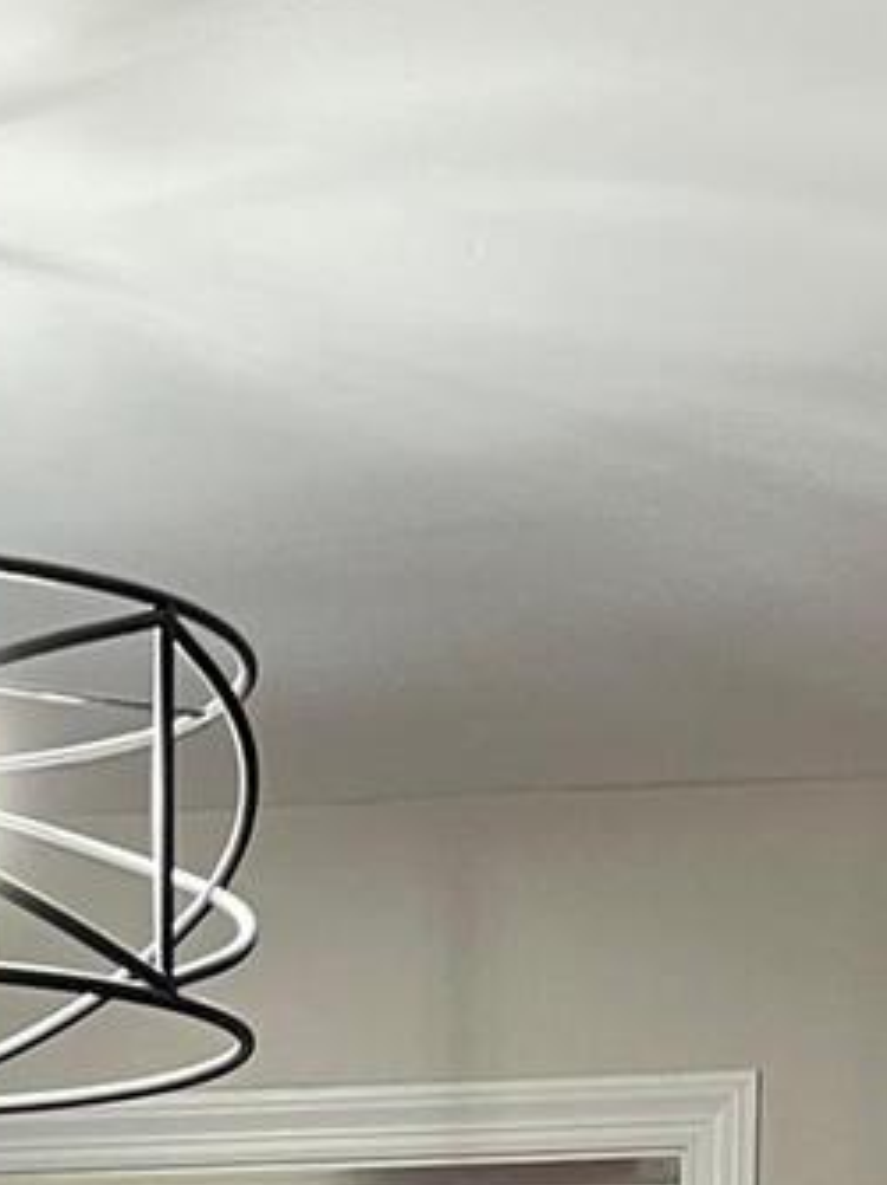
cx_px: 64
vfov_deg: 13.5
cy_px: 2650
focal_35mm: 115
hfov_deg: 12.7
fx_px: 3934
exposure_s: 1/60
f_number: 1.6
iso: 160
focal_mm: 5.1
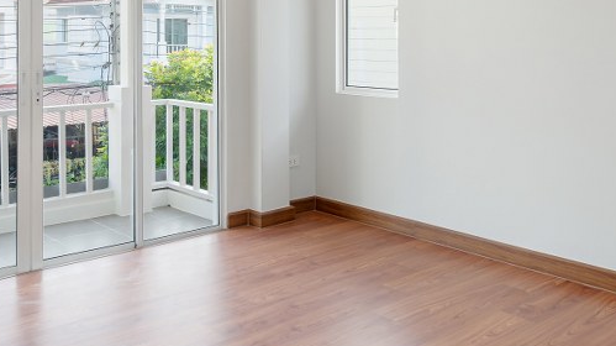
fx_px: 702
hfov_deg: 47.3
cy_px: 22
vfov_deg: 26.5
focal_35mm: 43
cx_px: 336
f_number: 5.6
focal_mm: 16
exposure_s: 1/20
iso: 100
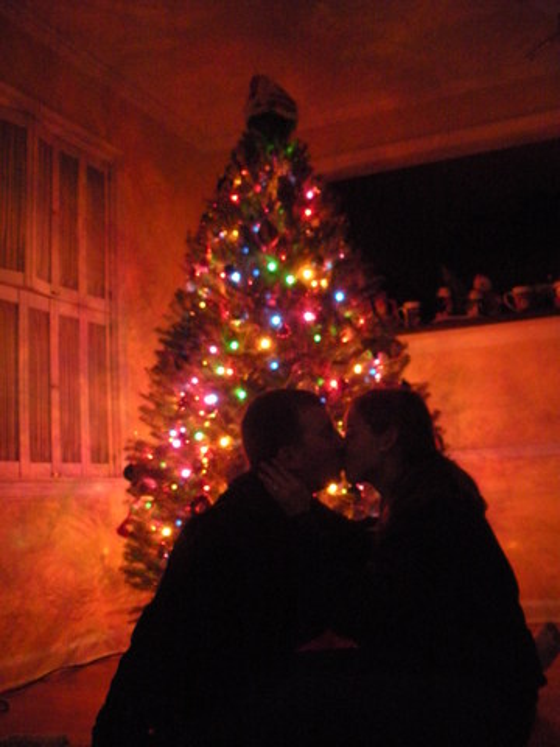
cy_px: 374
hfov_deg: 39.7
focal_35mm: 36
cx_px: 280
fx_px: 777
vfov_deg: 51.4
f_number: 3.5
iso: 800
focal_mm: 6.3
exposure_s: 1
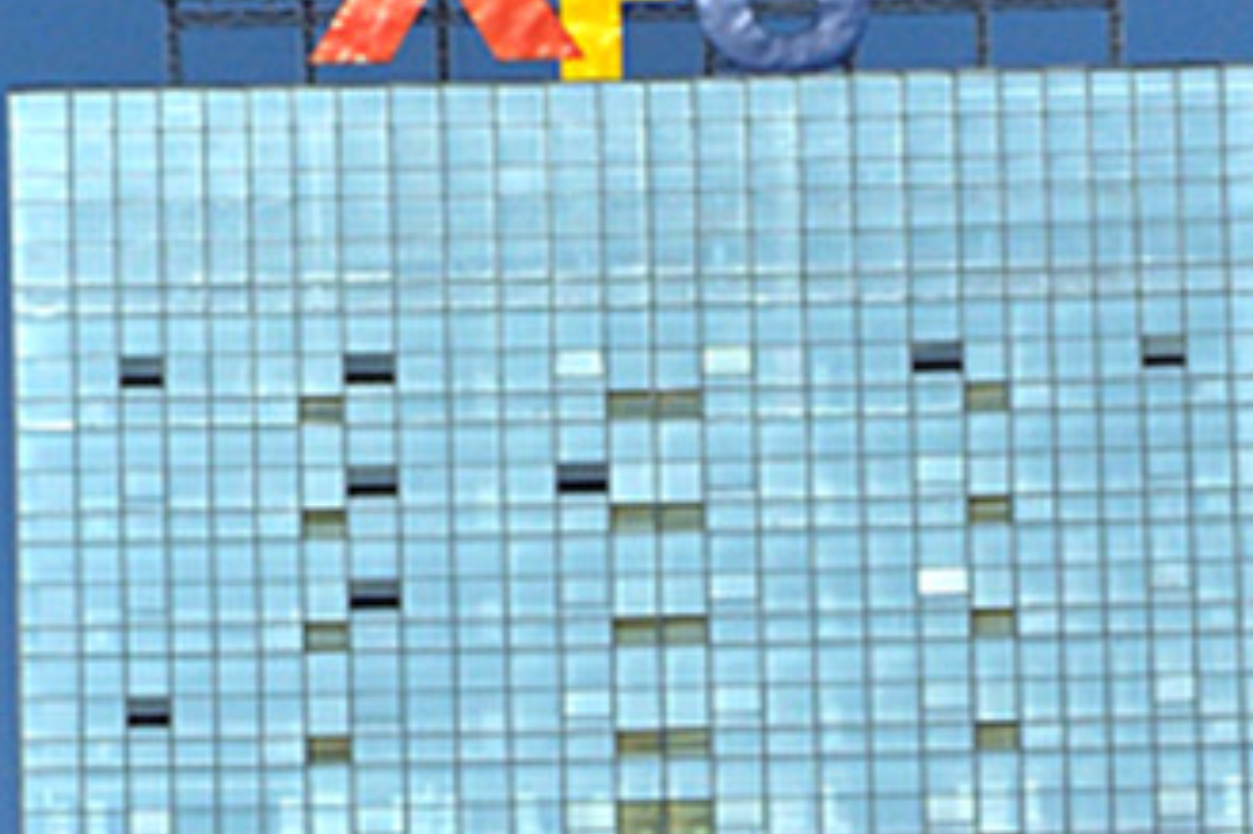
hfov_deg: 8.0
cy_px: 1879
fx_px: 8940
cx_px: 754
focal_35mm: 257
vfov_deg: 5.2
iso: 200
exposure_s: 1/640
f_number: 16
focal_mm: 48
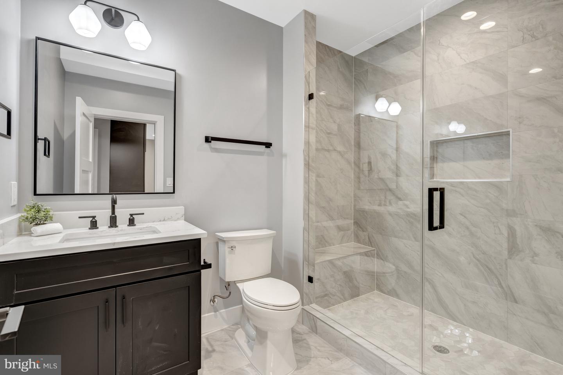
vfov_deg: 73.7
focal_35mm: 16
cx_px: 282
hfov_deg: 96.7
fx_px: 250
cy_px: 188
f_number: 8
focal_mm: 16
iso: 1250
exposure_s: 1/30
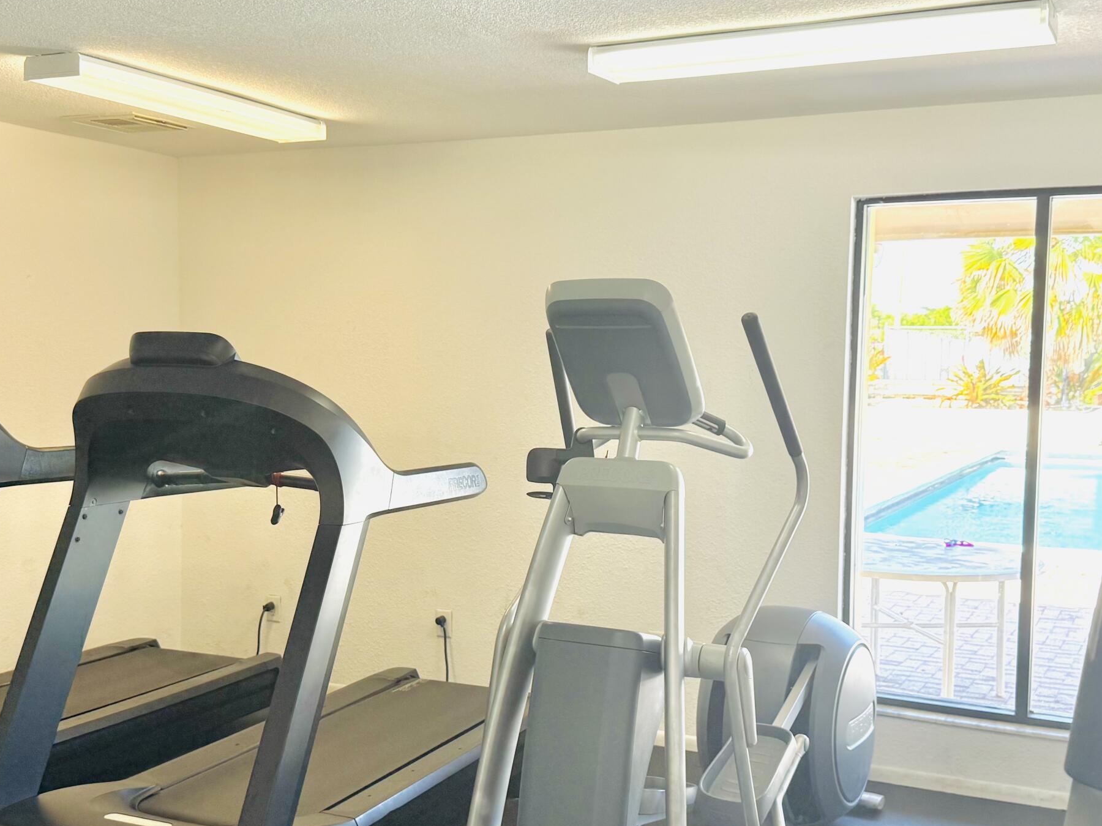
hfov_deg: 46.8
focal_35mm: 40
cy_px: 455
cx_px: 576
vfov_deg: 35.9
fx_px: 1273
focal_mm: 6.76
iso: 80
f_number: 1.78
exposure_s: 1/303
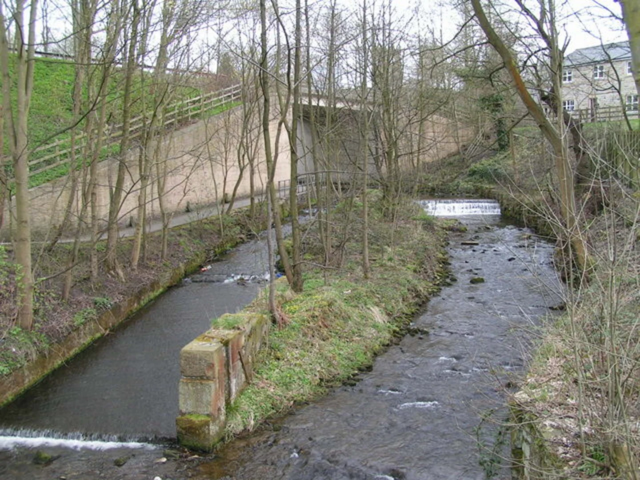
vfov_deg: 37.7
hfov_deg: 49.0
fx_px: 703
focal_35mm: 38
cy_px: 240
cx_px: 320
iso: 50
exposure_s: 1/50
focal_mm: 5.8
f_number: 5
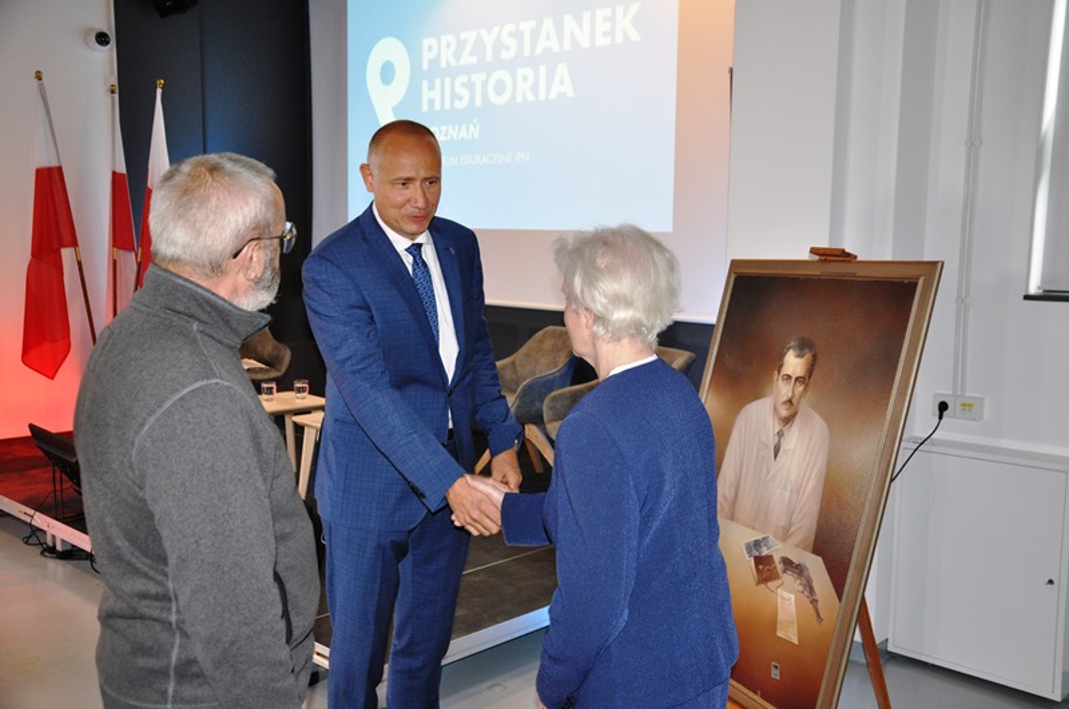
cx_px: 534
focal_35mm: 36
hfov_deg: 53.2
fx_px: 1067
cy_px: 354
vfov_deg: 36.8
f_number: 3.8
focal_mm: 24
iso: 800
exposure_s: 1/60
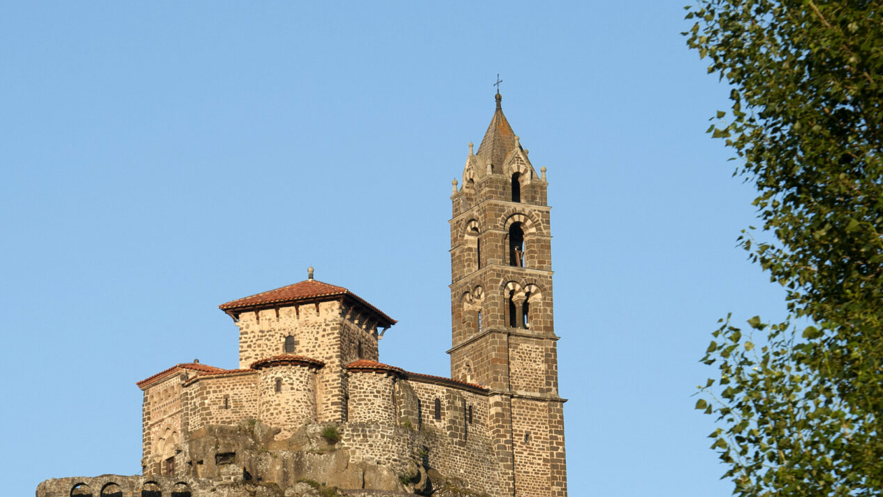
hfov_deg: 8.1
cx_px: 312
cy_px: 518
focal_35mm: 265
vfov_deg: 4.6
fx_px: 6205
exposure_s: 1/320
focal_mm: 125
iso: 200
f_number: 9
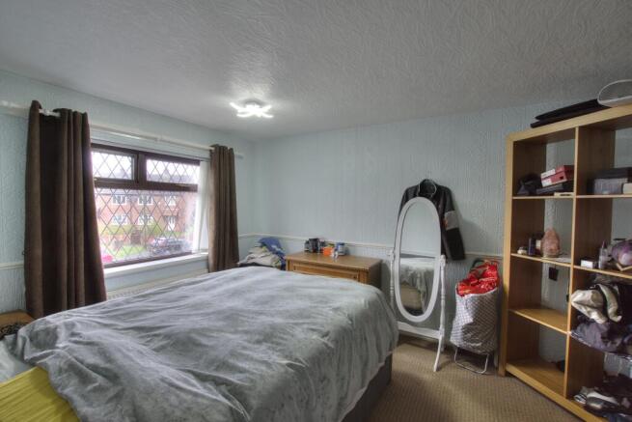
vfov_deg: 77.4
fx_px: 263
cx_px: 316
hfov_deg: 100.4
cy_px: 211
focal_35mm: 15
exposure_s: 1/10
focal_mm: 10
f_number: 8
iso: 400
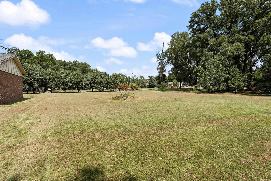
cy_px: 90
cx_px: 136
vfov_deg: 73.8
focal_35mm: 16
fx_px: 121
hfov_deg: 96.7
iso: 250
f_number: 9
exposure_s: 1/320
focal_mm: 16
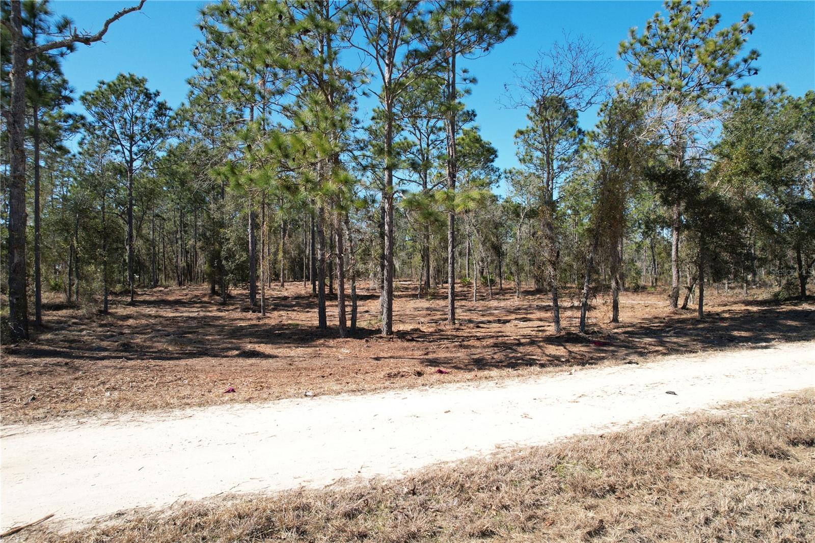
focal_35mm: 22
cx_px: 408
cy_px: 272
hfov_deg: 78.6
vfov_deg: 57.2
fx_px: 498
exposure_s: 1/320
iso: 120
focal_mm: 8.38
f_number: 2.8
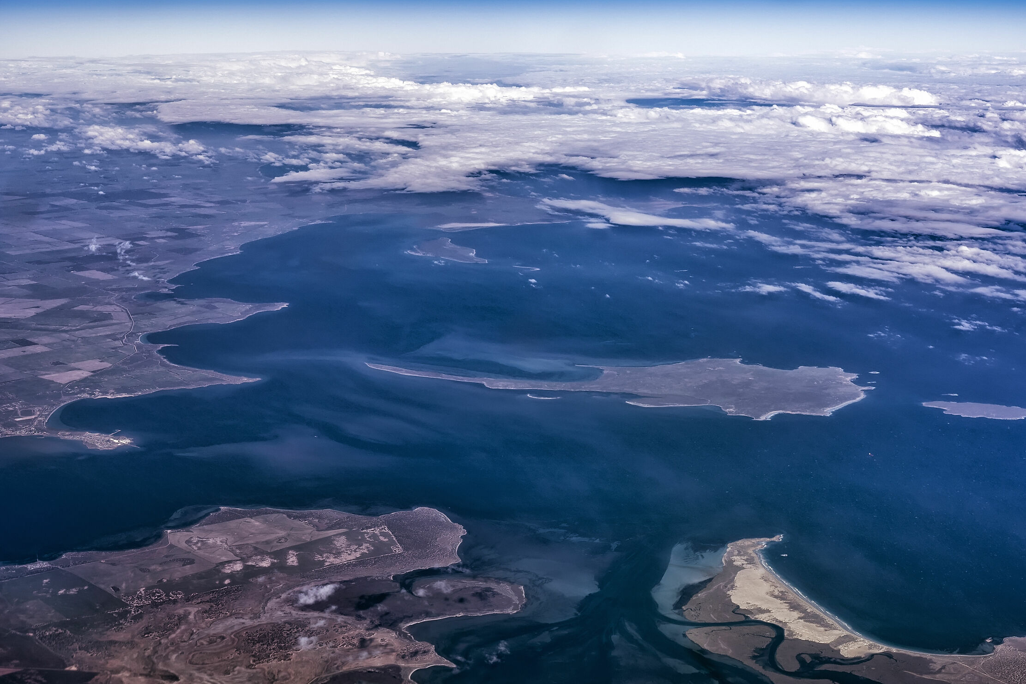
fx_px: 1539
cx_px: 525
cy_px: 337
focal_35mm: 54
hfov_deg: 36.9
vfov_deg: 25.1
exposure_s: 1/500
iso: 100
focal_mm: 50
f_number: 7.1
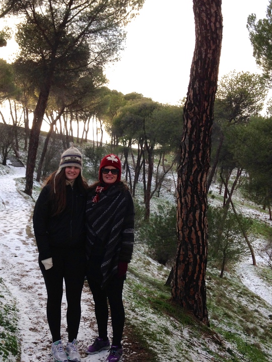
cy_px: 201
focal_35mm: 48
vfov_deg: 39.6
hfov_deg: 30.1
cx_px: 93
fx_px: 502
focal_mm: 4.12
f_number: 2.4
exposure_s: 1/184
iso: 50
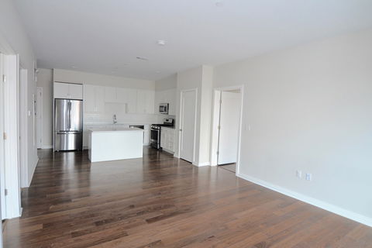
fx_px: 201
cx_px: 186
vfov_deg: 63.2
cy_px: 124
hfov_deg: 85.4
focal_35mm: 20
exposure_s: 1/60
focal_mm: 13
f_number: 2.8
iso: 500
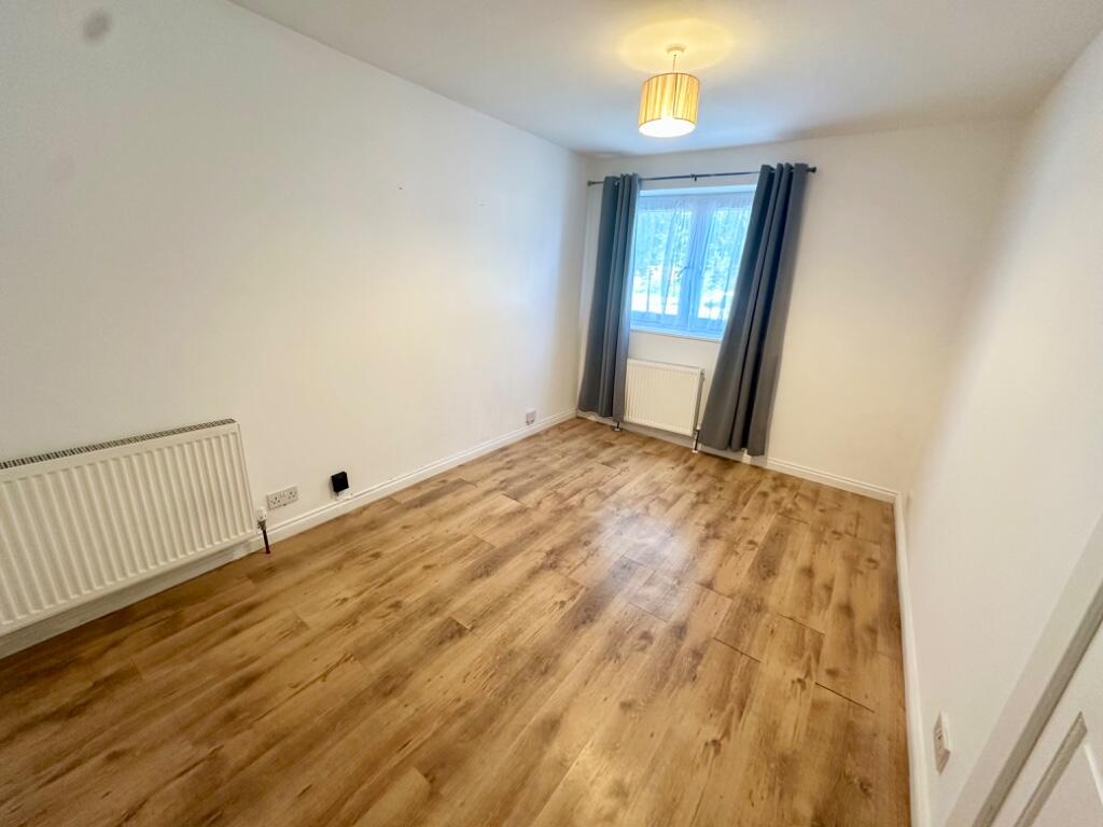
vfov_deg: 85.7
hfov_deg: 102.1
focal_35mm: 14
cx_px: 552
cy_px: 414
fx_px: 446
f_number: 2.2
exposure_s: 1/50
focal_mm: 2.22
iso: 250
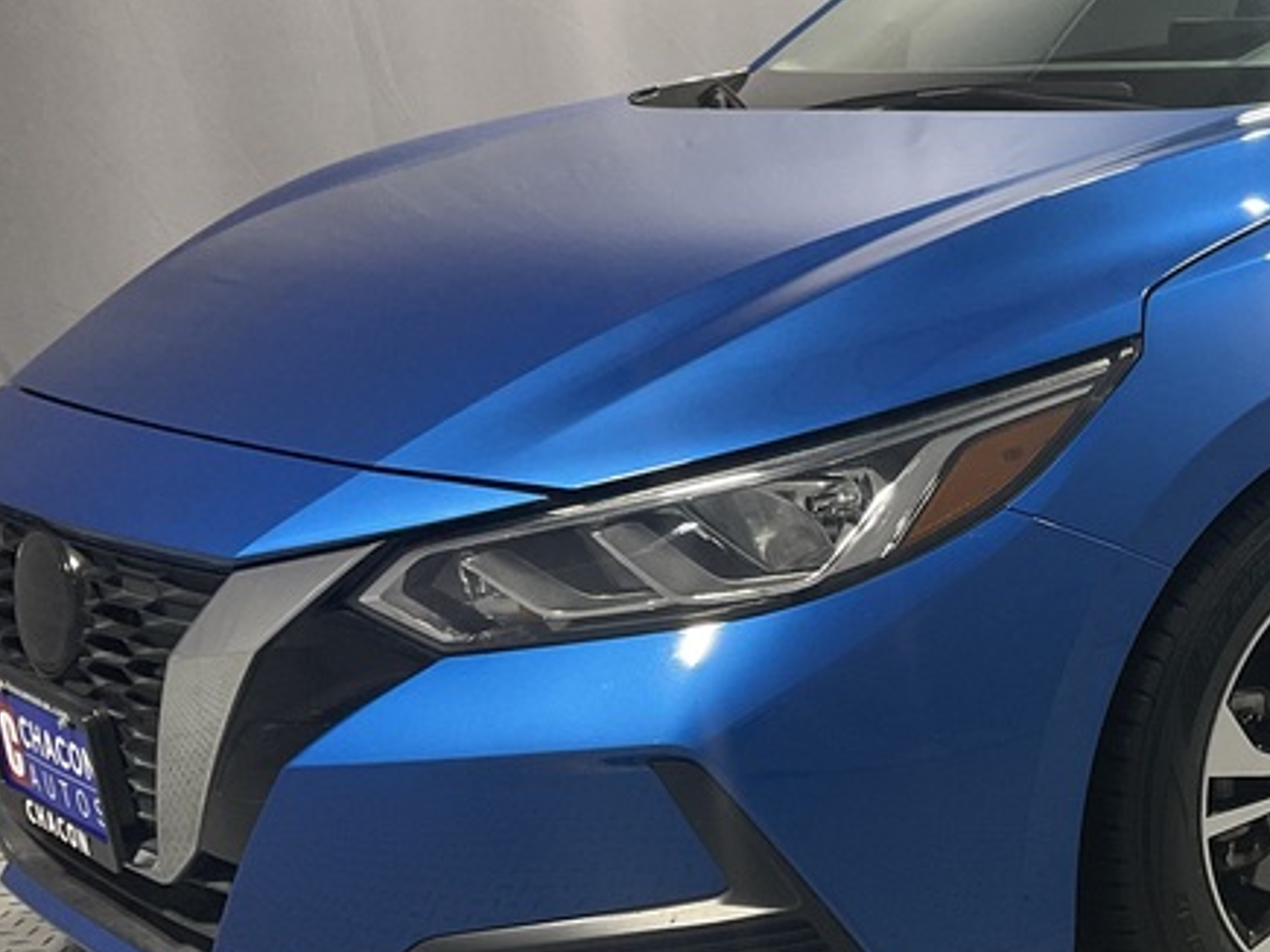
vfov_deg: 22.9
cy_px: 587
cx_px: 1285
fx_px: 2347
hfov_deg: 28.3
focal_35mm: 64
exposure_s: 1/60
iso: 40
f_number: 1.8
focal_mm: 3
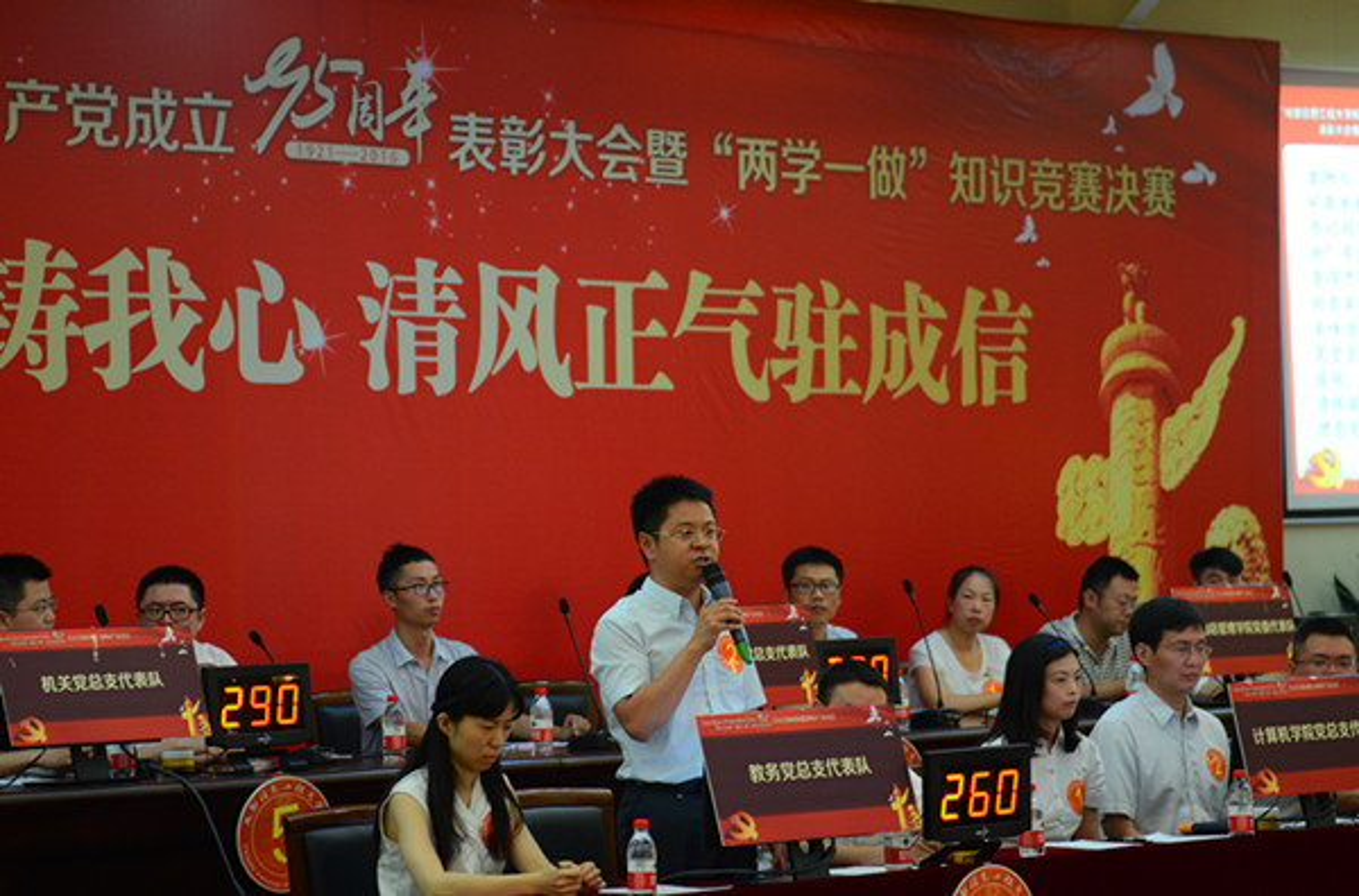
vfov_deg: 13.0
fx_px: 3951
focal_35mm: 105
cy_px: 448
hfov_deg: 19.5
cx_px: 680
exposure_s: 1/50
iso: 640
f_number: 3.2
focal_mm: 70
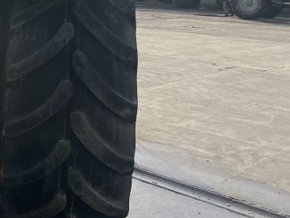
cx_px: -68
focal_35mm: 71
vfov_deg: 20.0
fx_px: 595
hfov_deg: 24.5
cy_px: -6
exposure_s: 1/3040
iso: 32
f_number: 1.6
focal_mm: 4.2
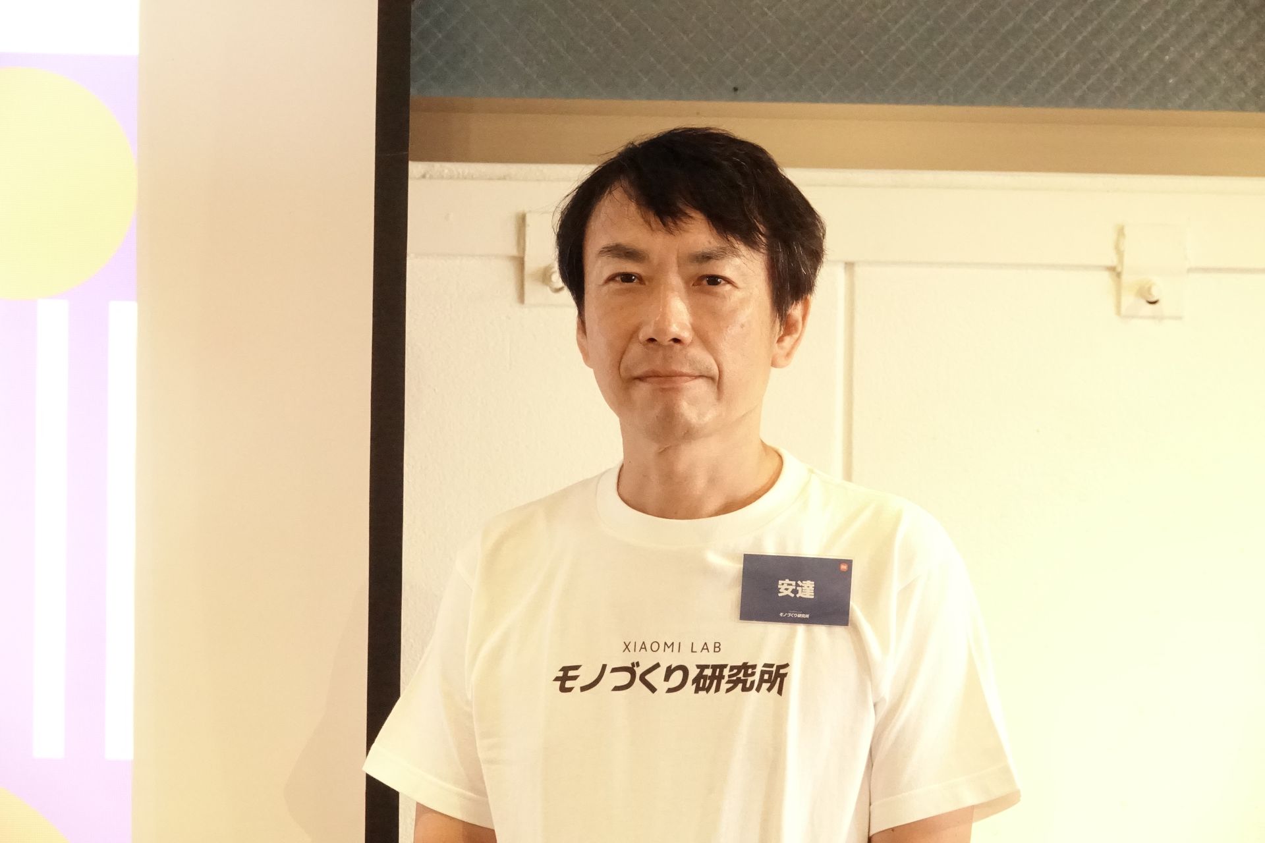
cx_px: 632
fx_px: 4041
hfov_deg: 17.8
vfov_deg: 11.9
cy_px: 422
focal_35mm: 115
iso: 6400
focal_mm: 42.08
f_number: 4
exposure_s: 1/250
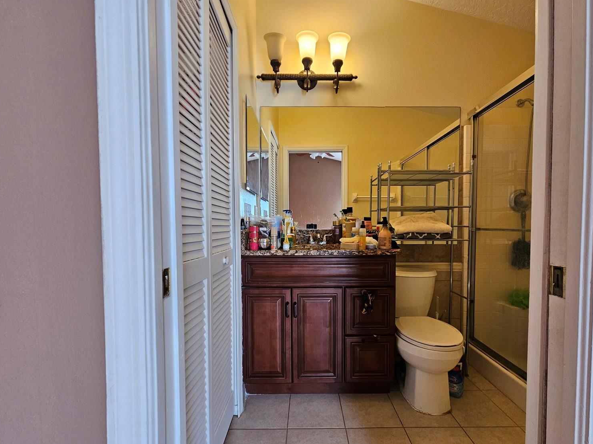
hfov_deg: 102.0
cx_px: 314
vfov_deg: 85.5
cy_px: 236
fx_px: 240
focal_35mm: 14
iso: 160
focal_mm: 2.2
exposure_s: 1/60
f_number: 2.2
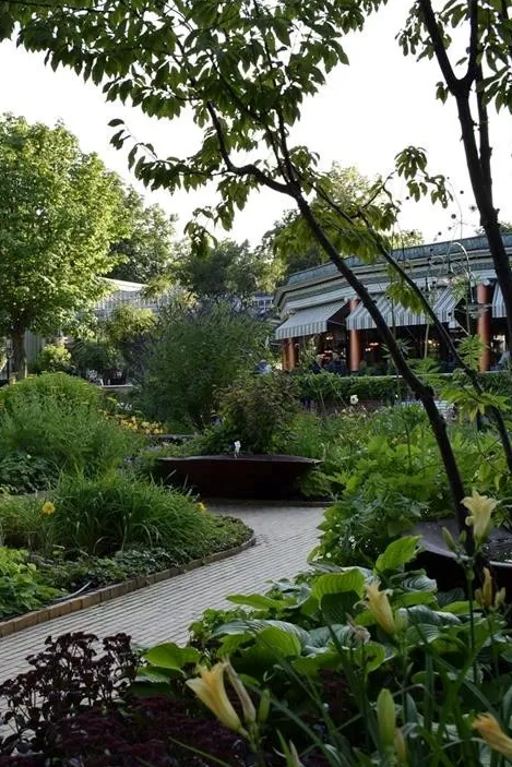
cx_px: 74
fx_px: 981
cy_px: 386
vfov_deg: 42.7
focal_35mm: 46
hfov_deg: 28.4
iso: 360
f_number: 8
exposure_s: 1/250
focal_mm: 20
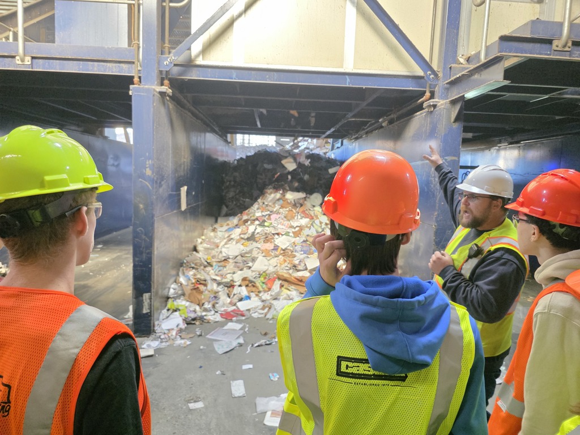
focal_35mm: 23
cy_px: 218
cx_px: 290
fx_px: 385
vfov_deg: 58.9
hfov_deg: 73.9
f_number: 1.7
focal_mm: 6.3
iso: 1250
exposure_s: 1/120
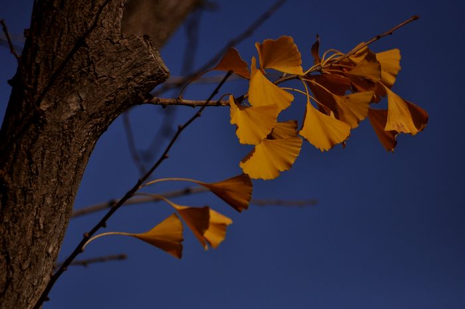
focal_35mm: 450
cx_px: 232
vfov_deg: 3.0
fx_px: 5806
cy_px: 154
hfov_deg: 4.6
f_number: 5.6
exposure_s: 1/4000
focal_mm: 300
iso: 200
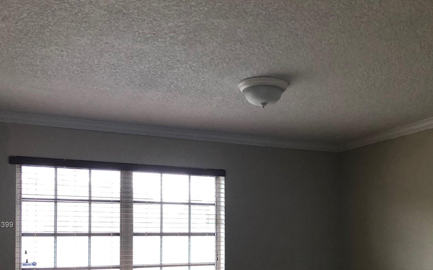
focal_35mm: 42
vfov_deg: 29.7
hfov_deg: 46.9
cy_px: 225
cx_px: 259
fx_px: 496
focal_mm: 3.99
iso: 32
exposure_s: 1/30
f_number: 1.8
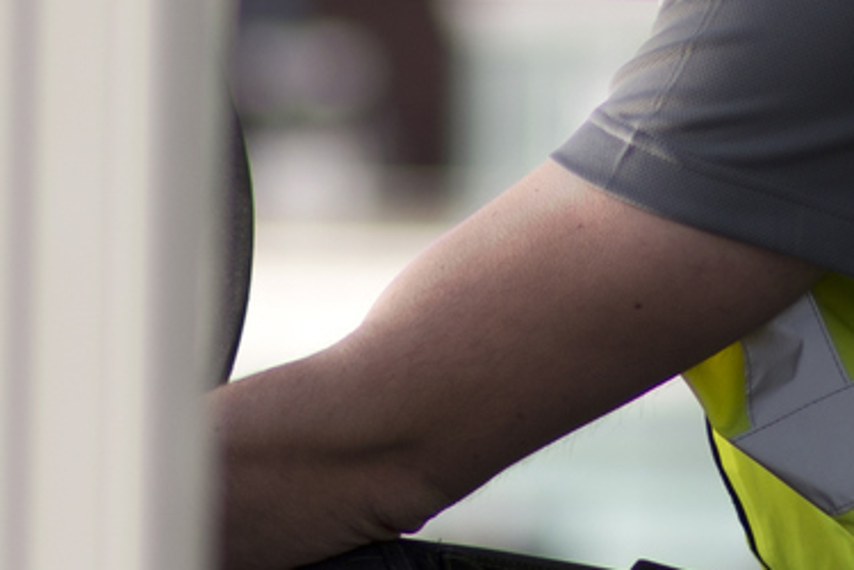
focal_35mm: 481
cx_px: 510
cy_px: 169
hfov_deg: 4.3
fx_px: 11409
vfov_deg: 2.9
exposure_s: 1/5000
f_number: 1.8
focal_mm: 85
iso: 100
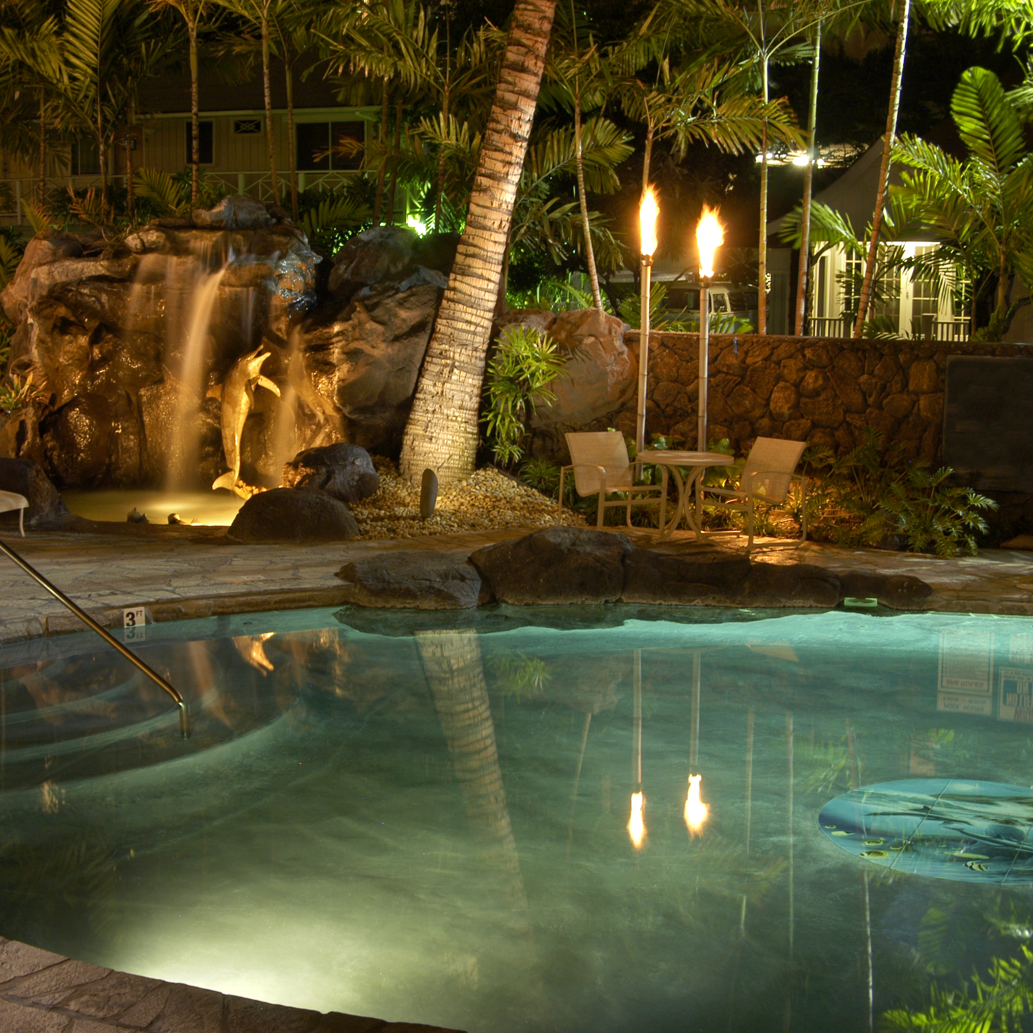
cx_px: 407
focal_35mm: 54
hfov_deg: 31.5
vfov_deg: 31.6
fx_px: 1823
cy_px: 516
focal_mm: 28
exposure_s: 15
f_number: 8
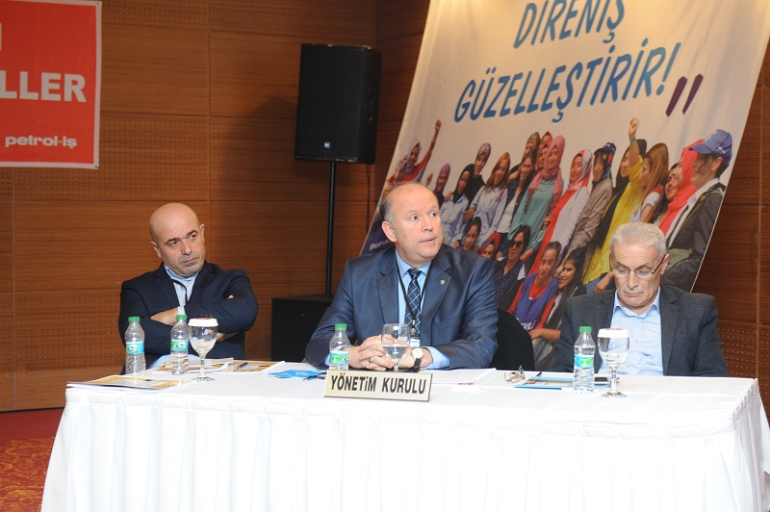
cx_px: 385
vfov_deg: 19.4
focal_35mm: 70
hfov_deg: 28.9
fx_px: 1496
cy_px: 256
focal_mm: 70
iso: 1000
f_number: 6.3
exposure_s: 1/60
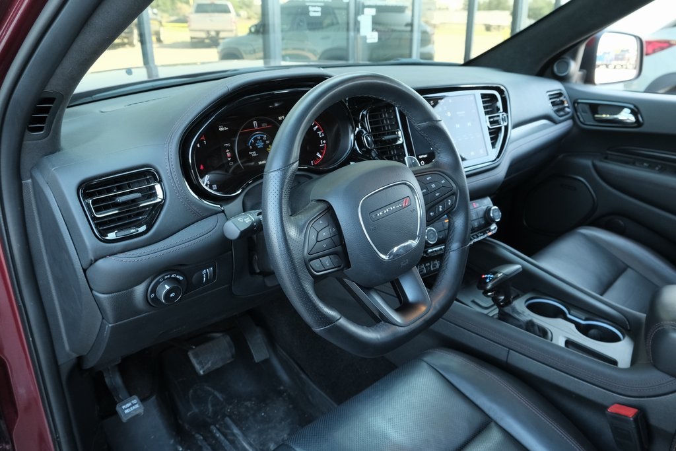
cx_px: 338
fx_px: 507
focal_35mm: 27
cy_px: 226
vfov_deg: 47.9
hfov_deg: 67.4
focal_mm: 18
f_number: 5
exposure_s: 1/100
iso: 1600
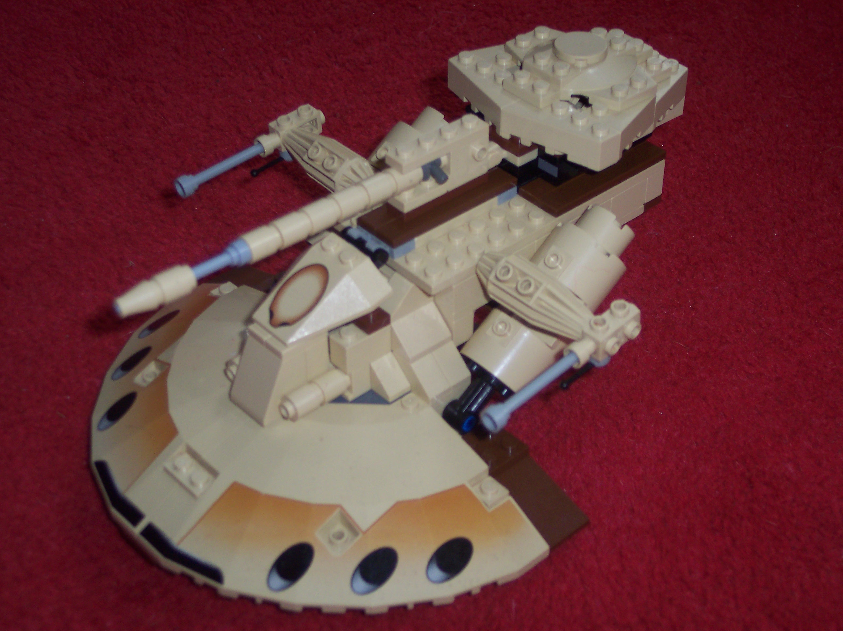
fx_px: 1533
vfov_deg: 23.3
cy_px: 316
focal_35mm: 63
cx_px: 422
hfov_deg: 30.7
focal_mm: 13.3
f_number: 3.4
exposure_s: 1/45
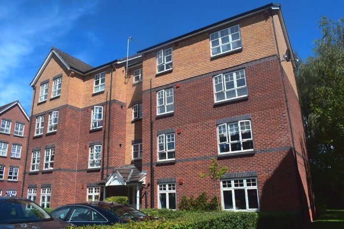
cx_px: 172
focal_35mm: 27
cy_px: 114
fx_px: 258
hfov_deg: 67.4
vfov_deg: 47.9
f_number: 11
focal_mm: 18
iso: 400
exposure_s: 1/500
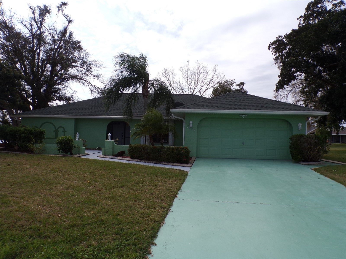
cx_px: 173
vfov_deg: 49.7
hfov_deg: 63.4
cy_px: 130
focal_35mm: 28
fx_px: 280
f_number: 6
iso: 80
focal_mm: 5
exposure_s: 1/550
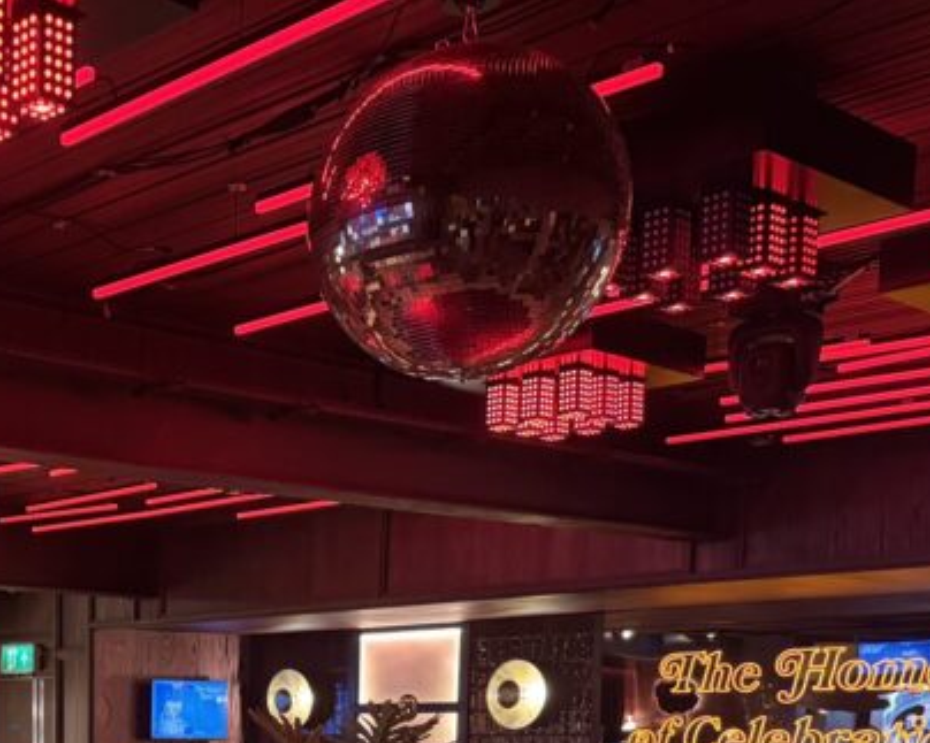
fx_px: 1596
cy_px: 860
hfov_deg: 30.7
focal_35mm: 58
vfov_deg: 24.1
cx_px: 53
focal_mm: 6.76
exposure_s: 1/55
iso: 800
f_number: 1.78
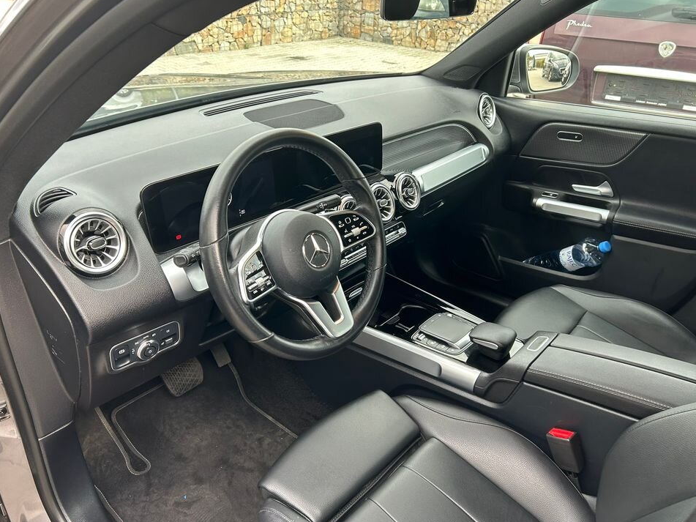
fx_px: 563
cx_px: 351
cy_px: 279
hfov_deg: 63.4
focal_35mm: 28
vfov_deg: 49.7
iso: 80
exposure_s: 1/121
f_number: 1.5
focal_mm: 5.7
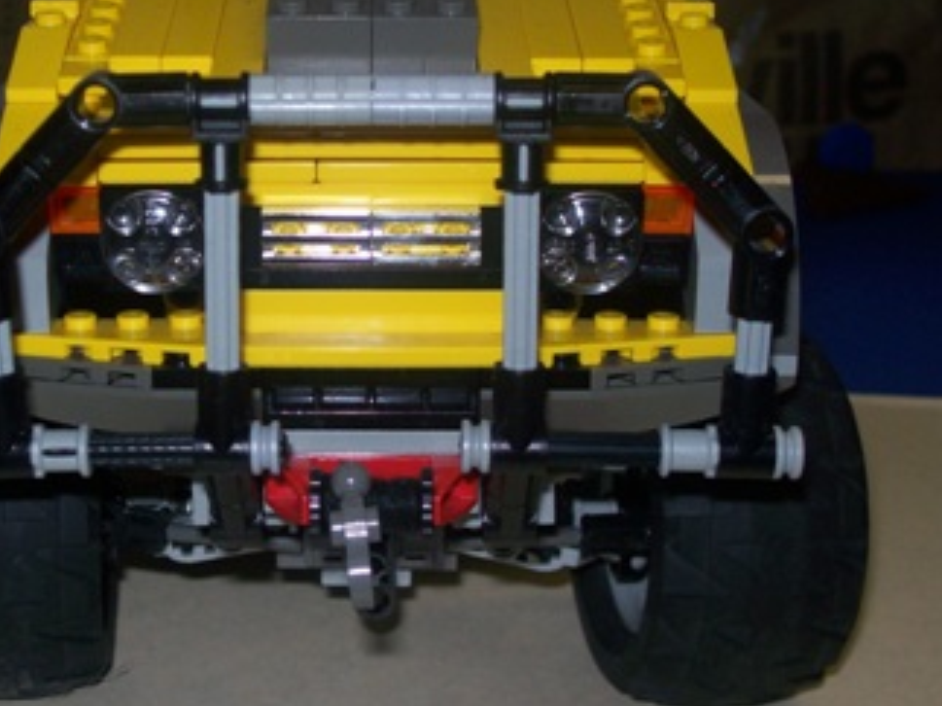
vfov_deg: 19.9
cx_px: 360
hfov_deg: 26.3
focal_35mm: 74
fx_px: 2013
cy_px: 315
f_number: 3.4
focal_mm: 9.4
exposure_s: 1/84.5
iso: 80
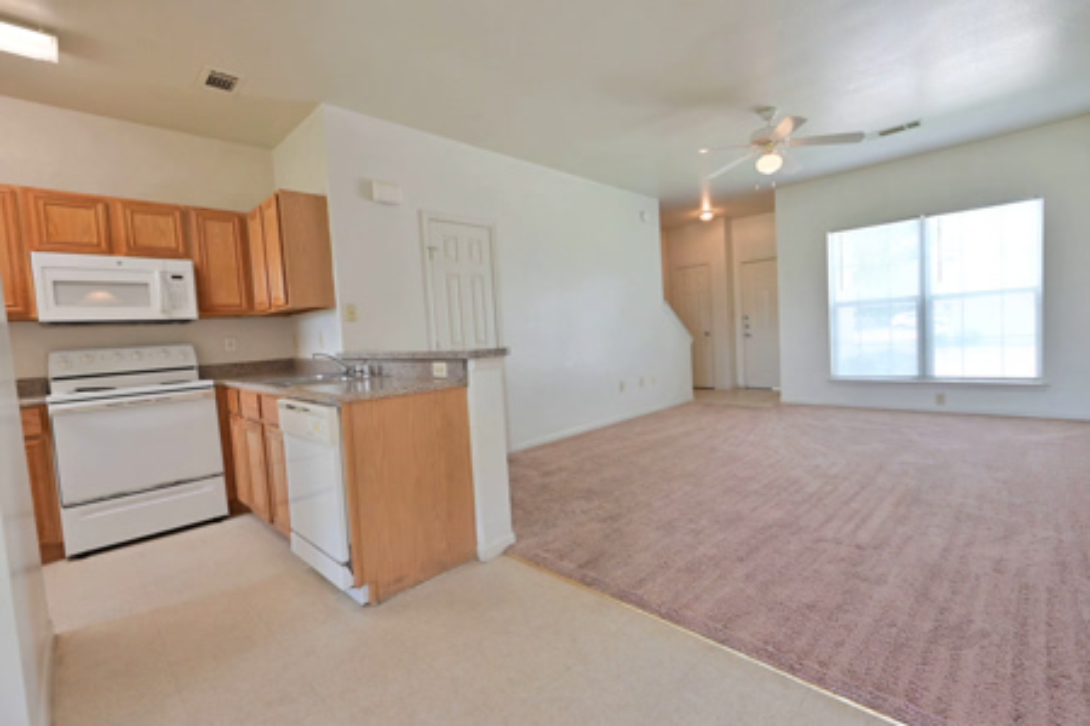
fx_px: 484
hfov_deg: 96.7
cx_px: 545
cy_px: 363
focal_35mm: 16
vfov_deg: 73.7
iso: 7200
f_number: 8
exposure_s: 1/125
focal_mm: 16
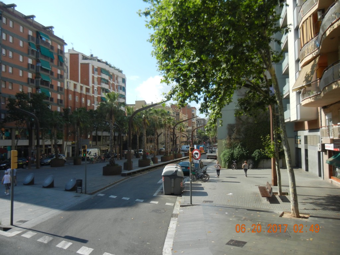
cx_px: 170
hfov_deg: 60.0
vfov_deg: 46.8
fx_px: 295
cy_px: 128
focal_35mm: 30
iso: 160
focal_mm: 5.4
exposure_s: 1/278
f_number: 7
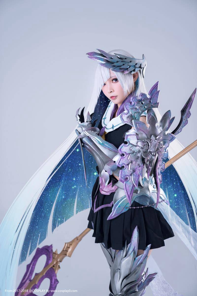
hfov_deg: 19.5
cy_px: 148
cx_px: 98
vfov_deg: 28.8
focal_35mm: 70
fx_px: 575
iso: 100
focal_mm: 70
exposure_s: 1/100
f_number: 2.8
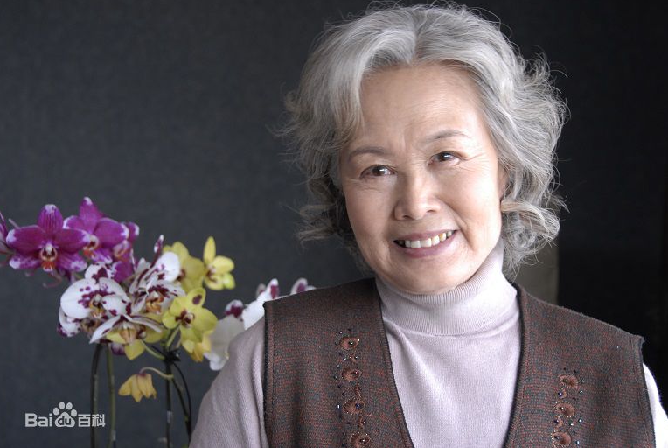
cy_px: 223
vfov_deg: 18.7
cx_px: 331
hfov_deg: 27.7
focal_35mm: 73
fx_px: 1357
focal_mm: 48
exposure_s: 1/40
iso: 400
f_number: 4.5
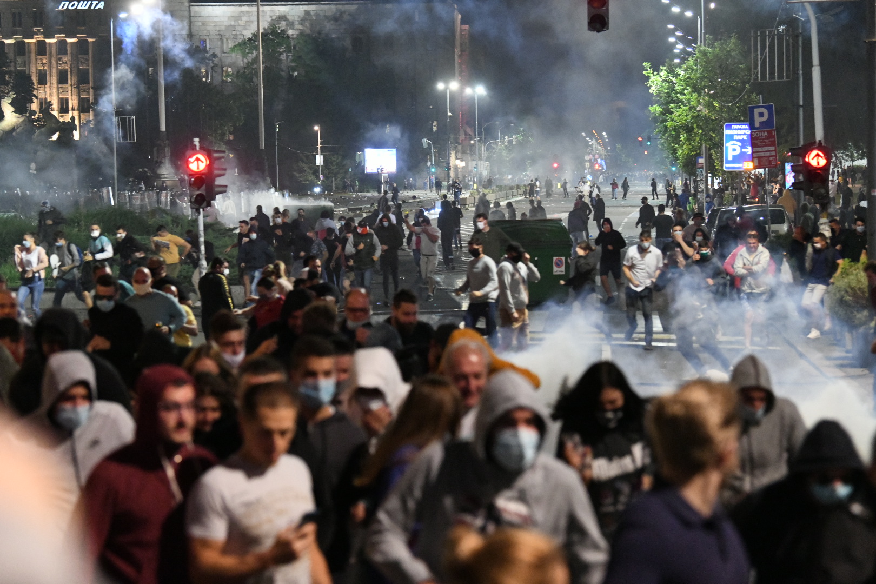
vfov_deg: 12.5
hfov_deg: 18.6
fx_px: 2676
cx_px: 438
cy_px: 292
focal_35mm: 110
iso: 16000
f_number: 4
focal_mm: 110
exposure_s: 1/125
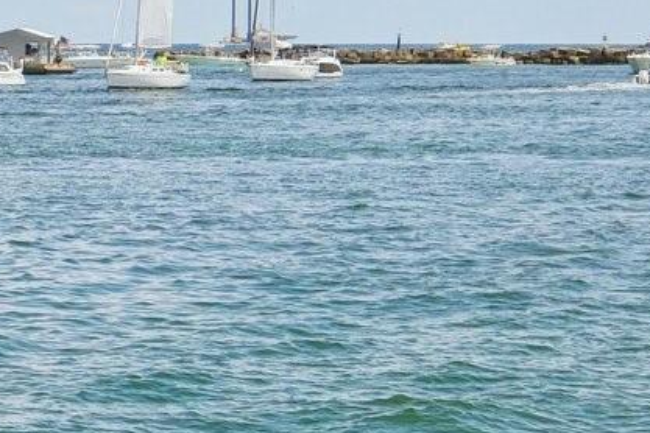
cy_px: -15
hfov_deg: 10.3
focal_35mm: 177
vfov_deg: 7.7
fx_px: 3196
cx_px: -823
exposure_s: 1/1600
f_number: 8
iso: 400
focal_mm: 24
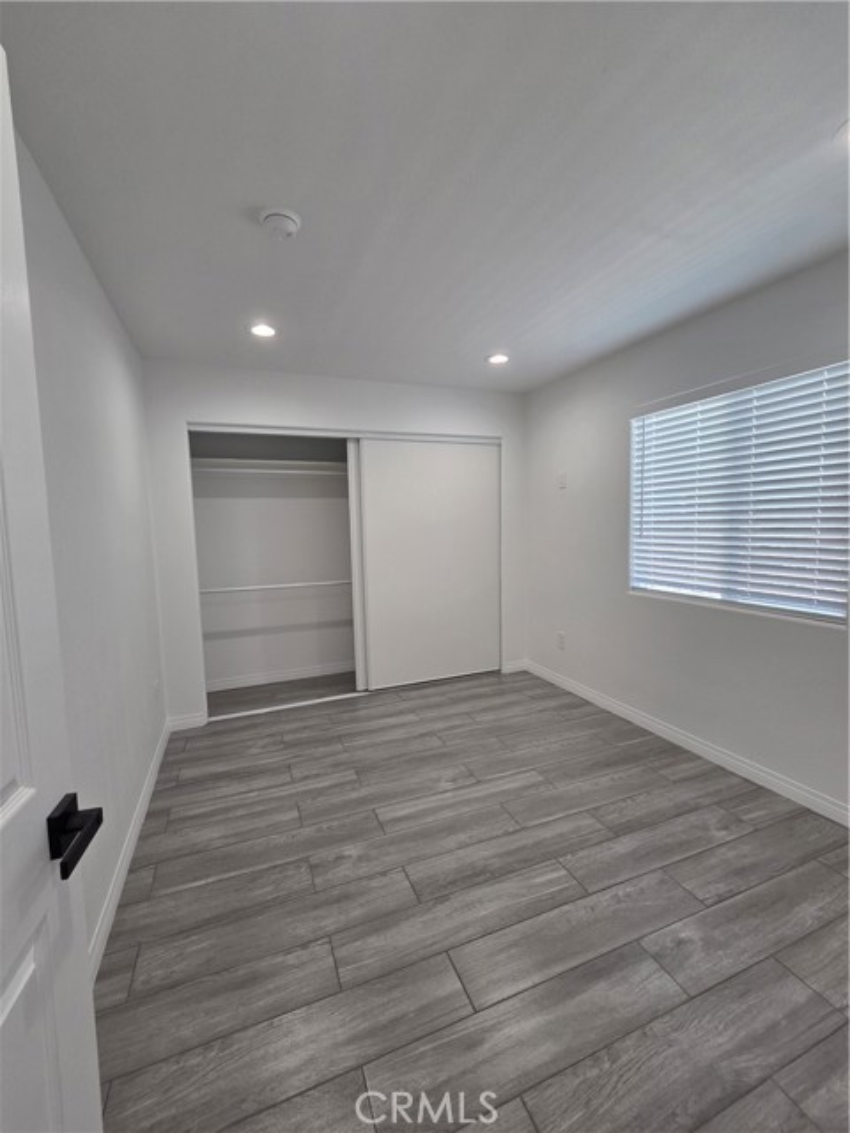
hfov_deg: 89.9
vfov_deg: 106.2
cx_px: 425
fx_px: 426
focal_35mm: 13
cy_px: 566
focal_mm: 2.2
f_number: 2.2
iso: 160
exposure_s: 1/120
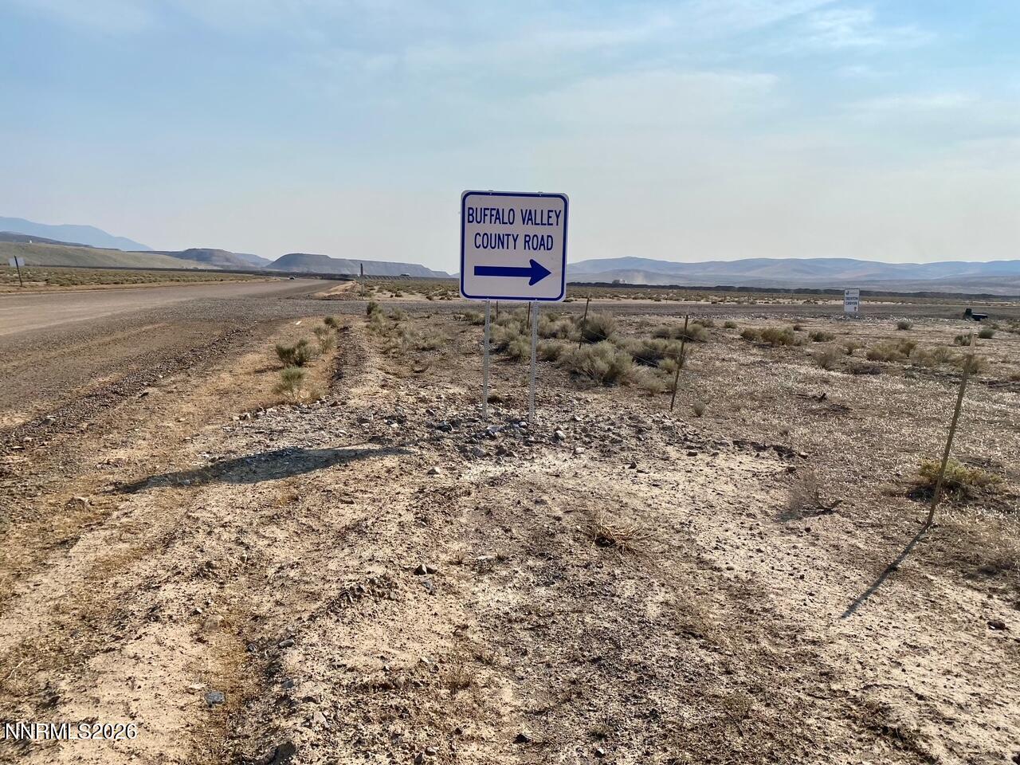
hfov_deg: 67.3
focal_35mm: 26
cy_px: 382
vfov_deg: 53.1
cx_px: 510
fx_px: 766
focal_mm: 4.25
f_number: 1.8
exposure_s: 1/6410
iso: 32
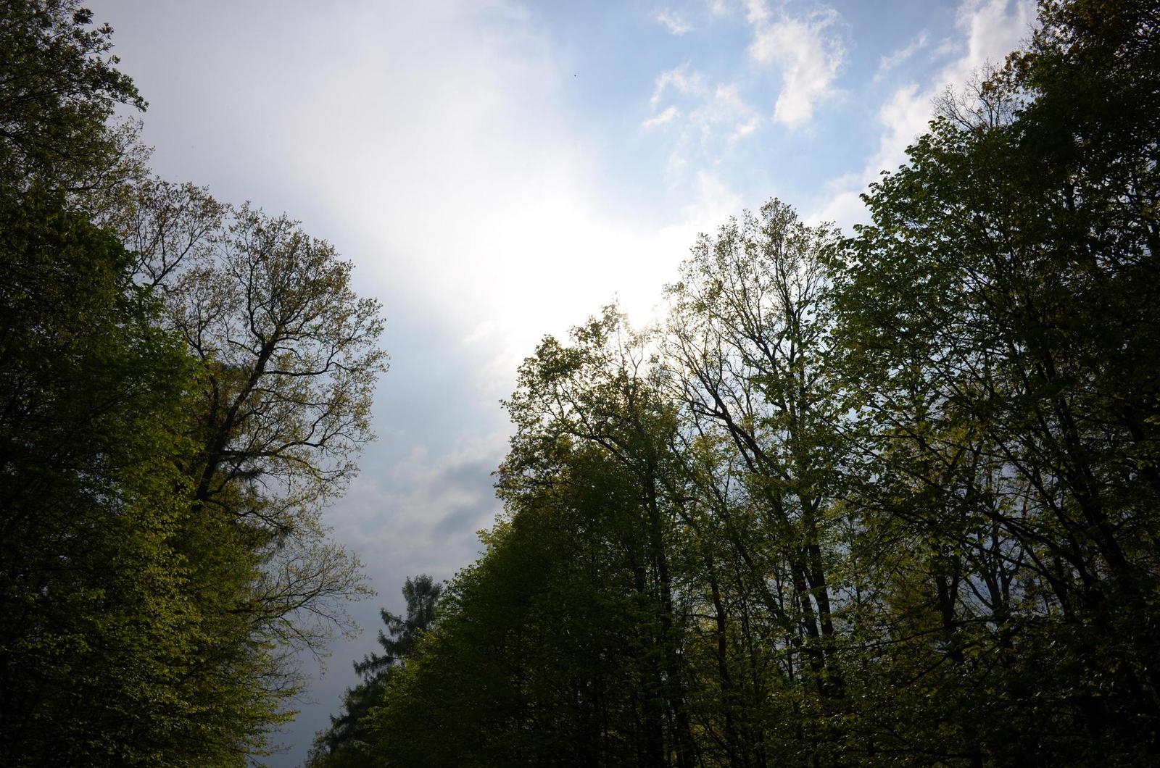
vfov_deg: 46.2
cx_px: 580
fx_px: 900
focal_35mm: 28
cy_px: 384
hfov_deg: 65.6
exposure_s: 1/1250
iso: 100
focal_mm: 18.5
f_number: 5.6
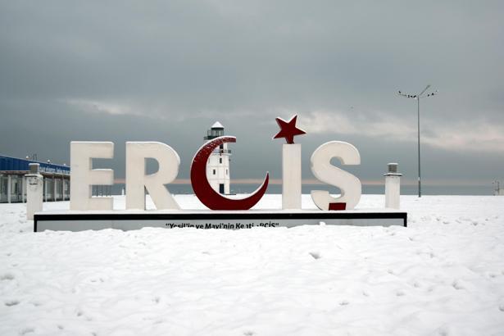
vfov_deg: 40.0
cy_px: 168
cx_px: 252
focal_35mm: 33
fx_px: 462
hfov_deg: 57.2
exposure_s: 1/60
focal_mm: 22
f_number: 4
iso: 450
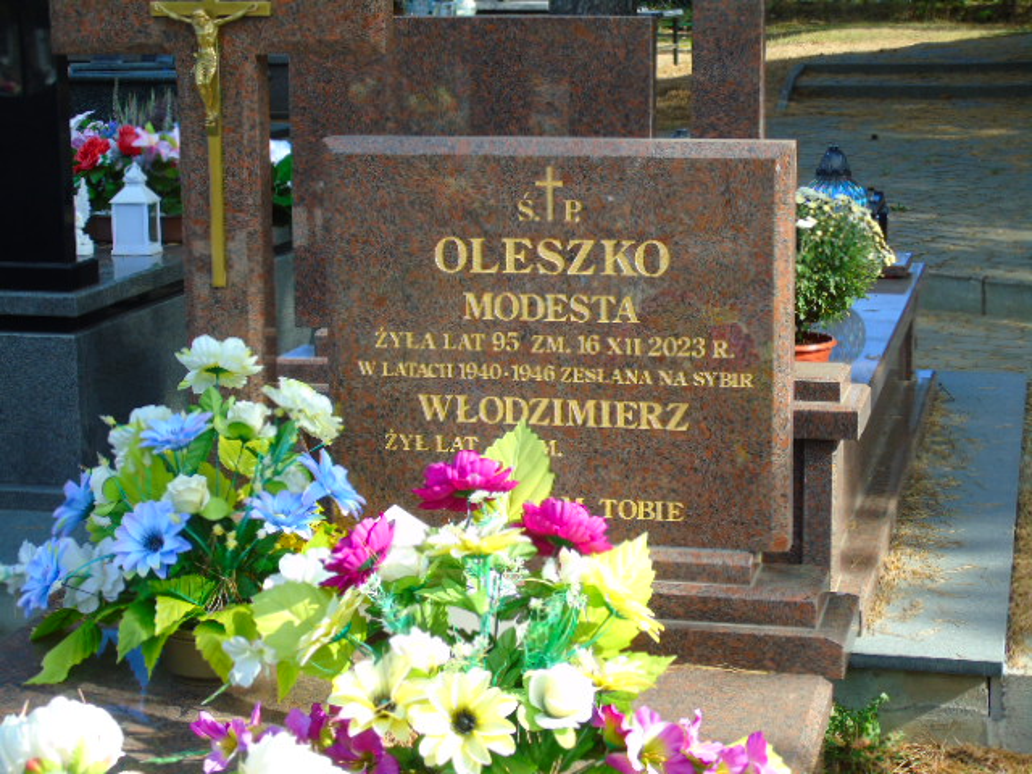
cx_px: 516
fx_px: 2117
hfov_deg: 27.4
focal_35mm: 71
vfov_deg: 20.7
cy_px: 387
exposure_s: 1/200
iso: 80
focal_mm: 13
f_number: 4.7
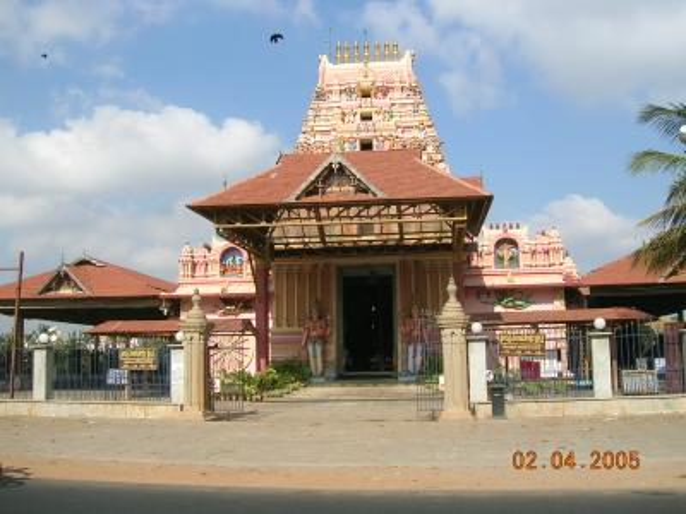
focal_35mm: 35
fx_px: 694
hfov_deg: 52.6
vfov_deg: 40.7
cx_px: 343
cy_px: 257
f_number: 4.8
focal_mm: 5.4
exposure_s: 1/427
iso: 50
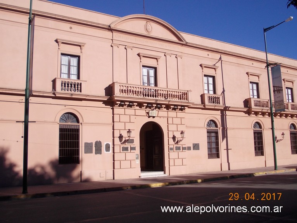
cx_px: 148
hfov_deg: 49.0
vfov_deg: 37.7
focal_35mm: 38
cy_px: 112
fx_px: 326
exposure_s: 1/320
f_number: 6.2
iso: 80
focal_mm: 5.3
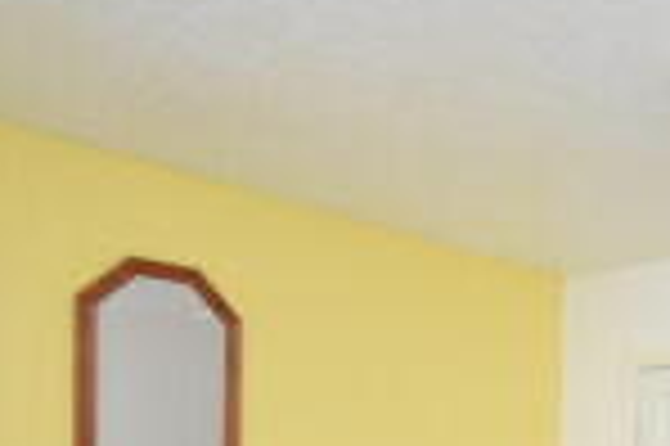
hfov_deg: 36.2
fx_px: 892
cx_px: 701
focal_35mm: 48
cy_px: 502
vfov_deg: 25.7
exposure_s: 1/60
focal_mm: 10
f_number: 4
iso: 2200
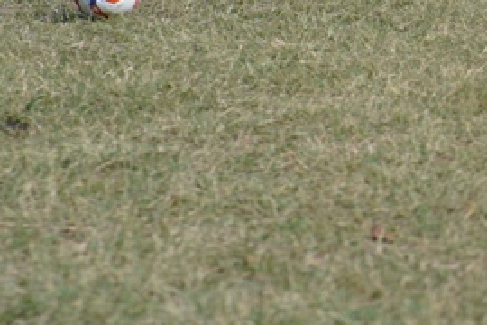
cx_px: 844
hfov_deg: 5.4
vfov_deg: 3.6
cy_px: -265
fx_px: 5113
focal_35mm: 378
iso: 100
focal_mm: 85
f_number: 2.8
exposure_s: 1/2000
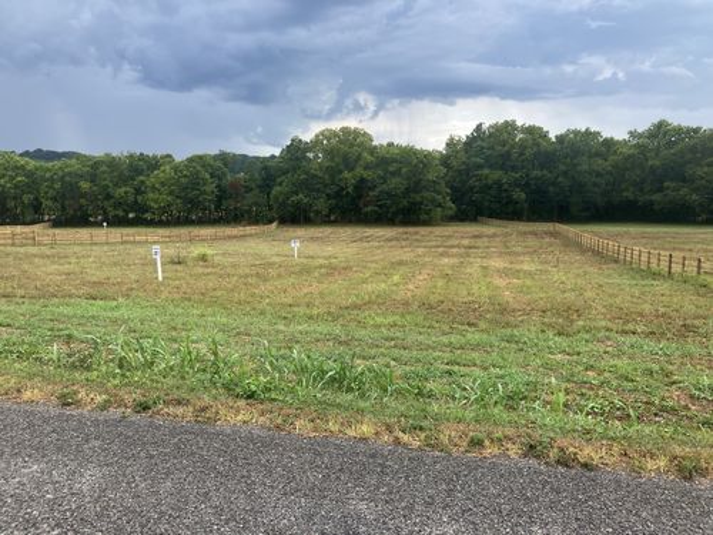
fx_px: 577
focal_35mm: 28
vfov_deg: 49.7
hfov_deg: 63.4
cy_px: 268
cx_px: 356
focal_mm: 3.99
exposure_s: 1/534
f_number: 1.8
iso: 32
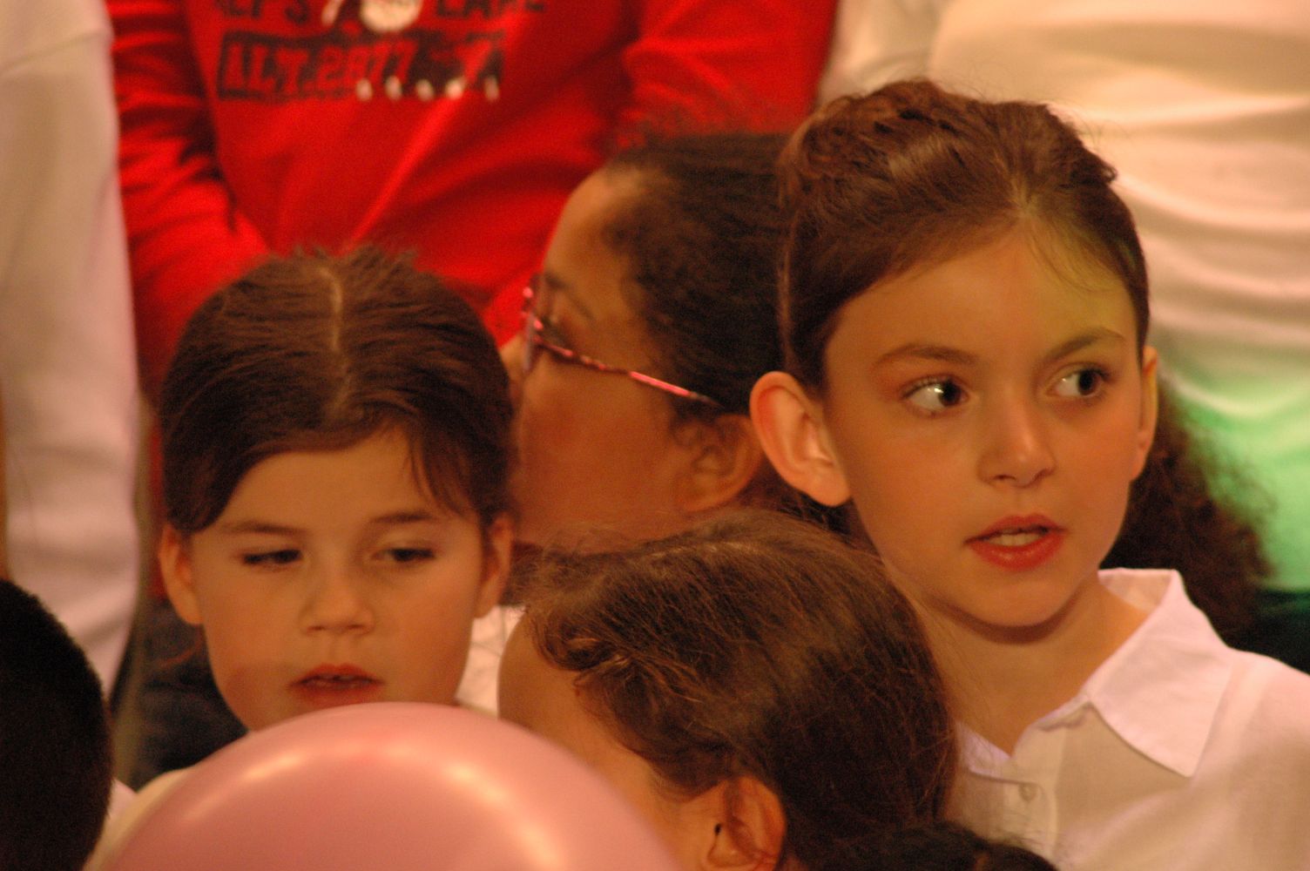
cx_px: 655
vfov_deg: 3.0
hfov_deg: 4.6
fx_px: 16360
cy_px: 436
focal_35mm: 450
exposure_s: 1/30
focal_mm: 300
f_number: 5.6
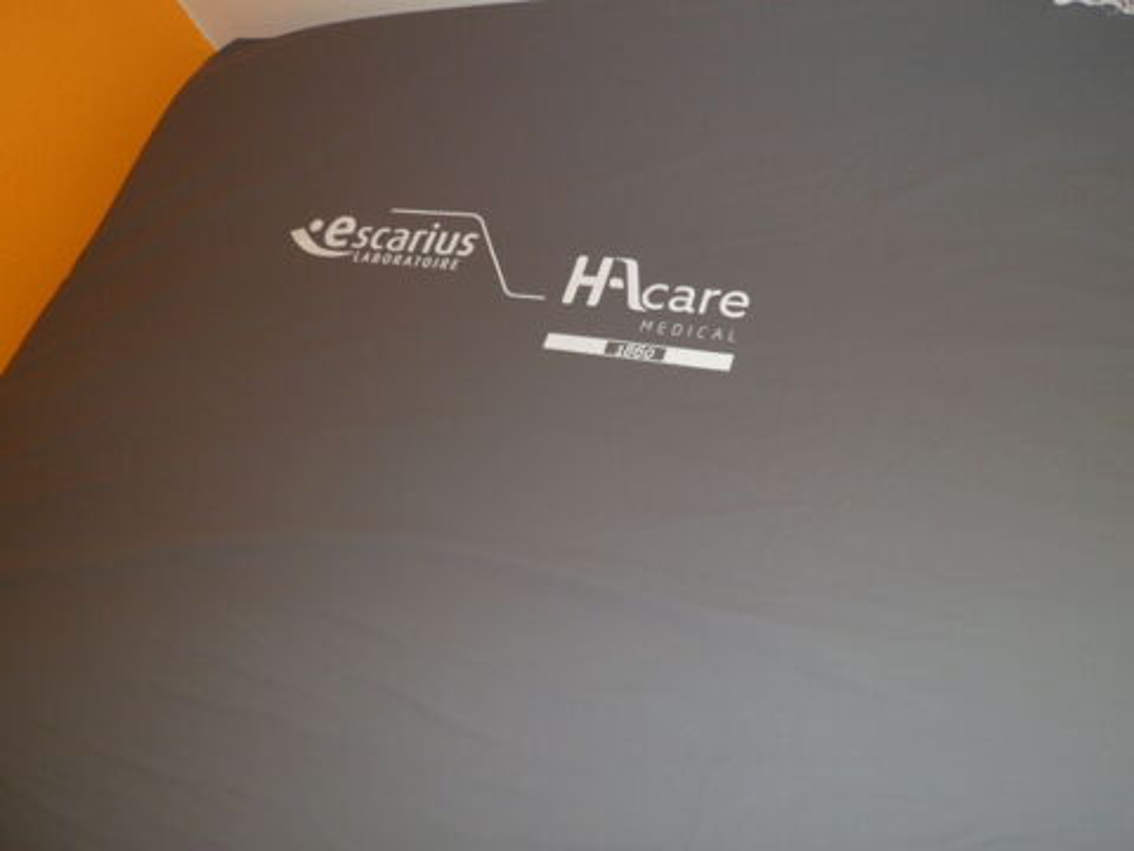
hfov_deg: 65.3
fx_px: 885
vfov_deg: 51.4
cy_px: 426
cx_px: 567
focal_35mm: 27
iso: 100
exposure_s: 1/45
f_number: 3.3
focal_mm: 4.9
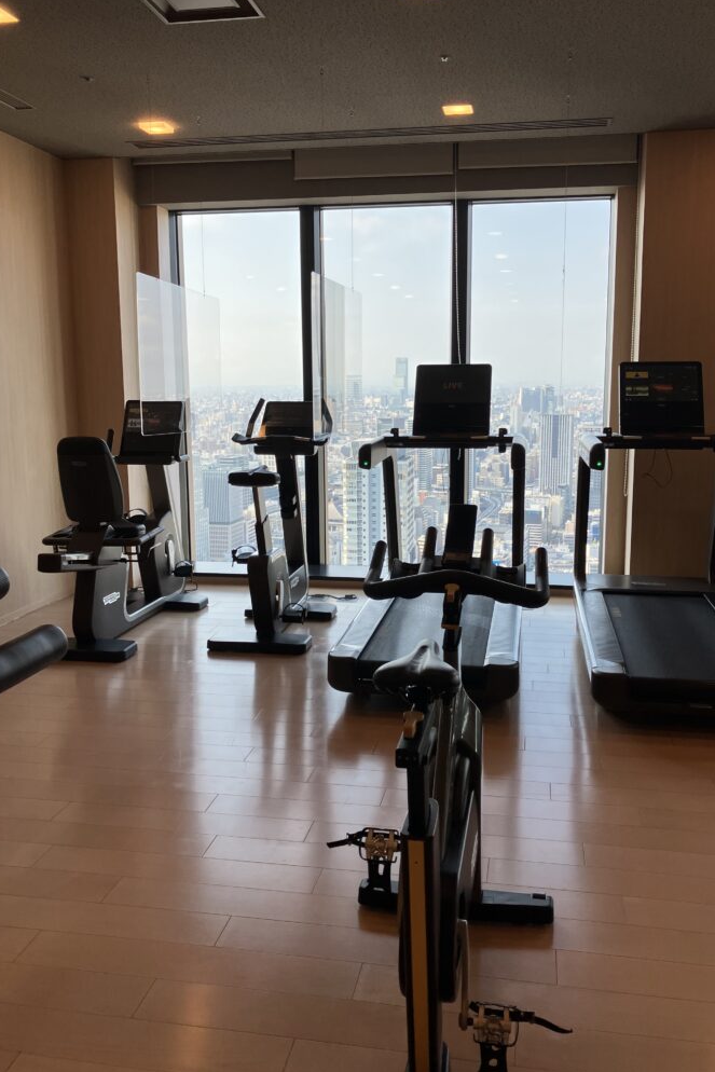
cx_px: 388
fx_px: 893
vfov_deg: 61.9
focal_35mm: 30
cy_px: 523
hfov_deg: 43.6
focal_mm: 3.99
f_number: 1.8
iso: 32
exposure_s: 1/349
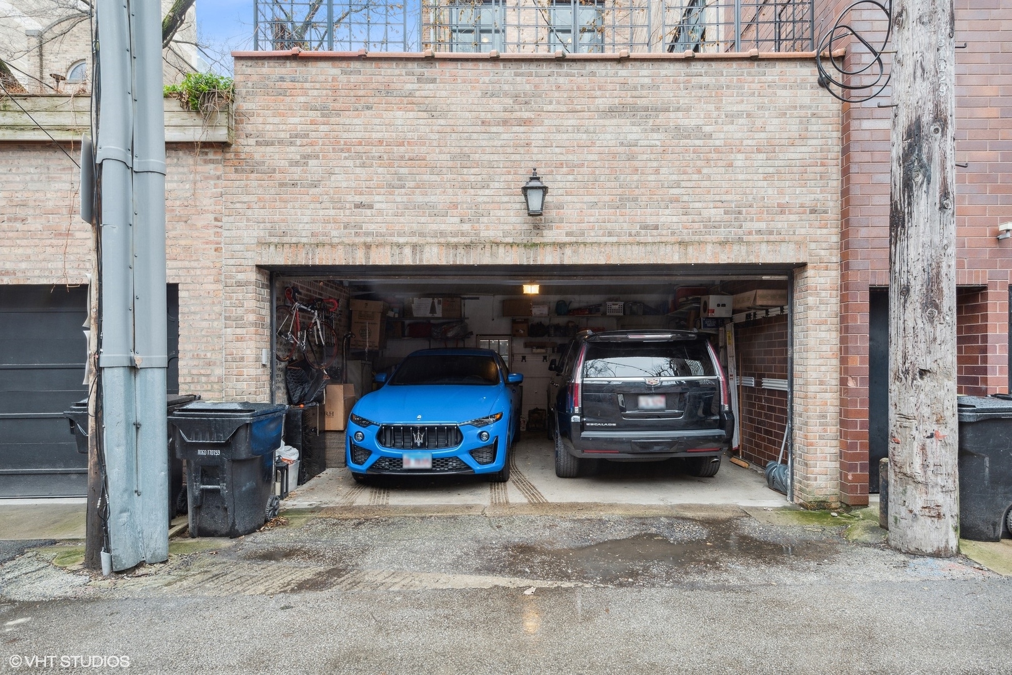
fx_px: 534
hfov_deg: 86.9
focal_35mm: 19
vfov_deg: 64.6
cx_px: 506
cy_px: 338
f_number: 8
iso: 400
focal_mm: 19
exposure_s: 1/8
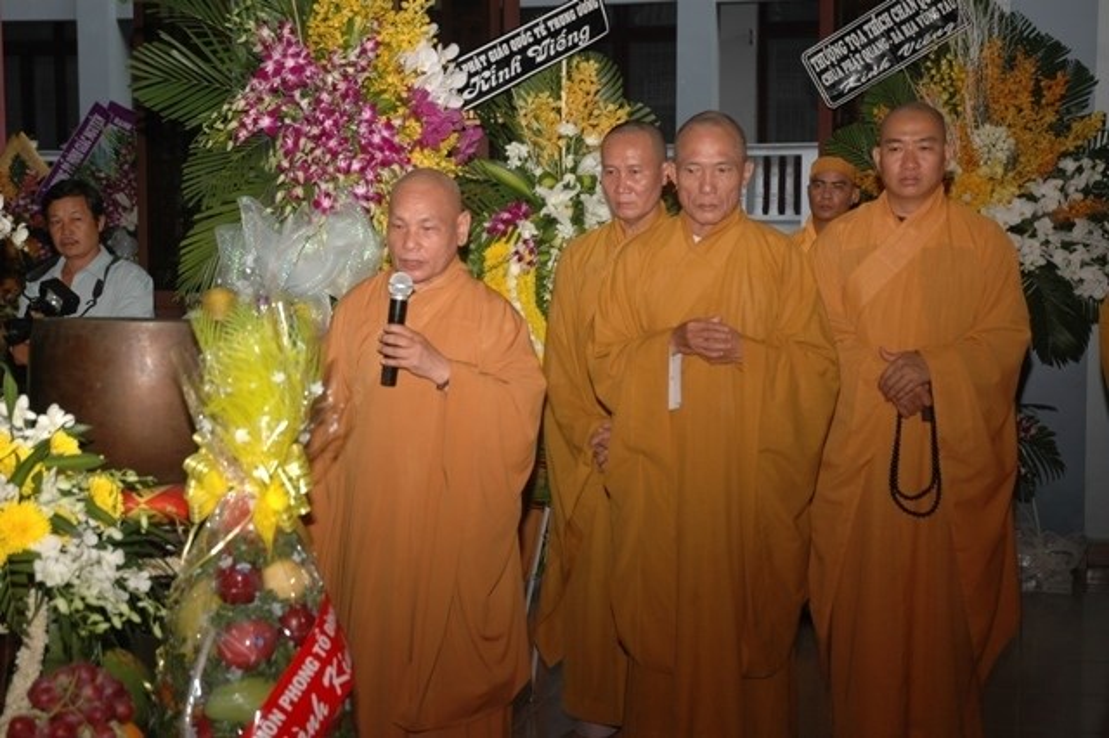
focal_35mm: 60
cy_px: 369
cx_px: 554
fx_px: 1847
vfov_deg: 22.6
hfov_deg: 33.4
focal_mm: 40
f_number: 4.5
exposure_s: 1/60
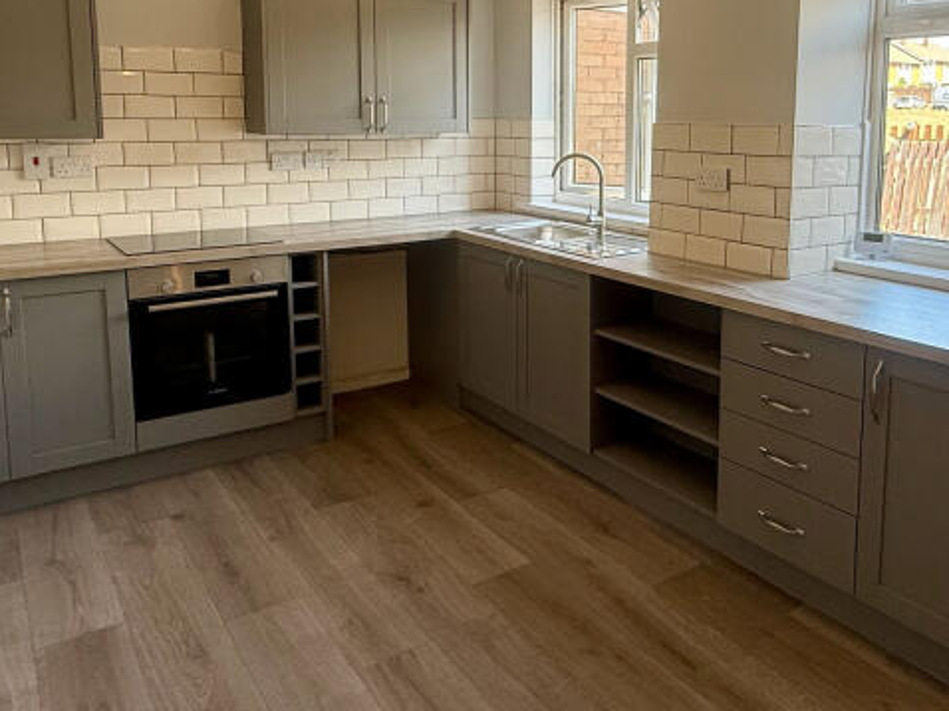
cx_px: 568
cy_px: 218
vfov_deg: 45.8
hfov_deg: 59.5
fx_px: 822
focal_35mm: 30
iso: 100
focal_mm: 2.22
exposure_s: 1/100
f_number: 2.2
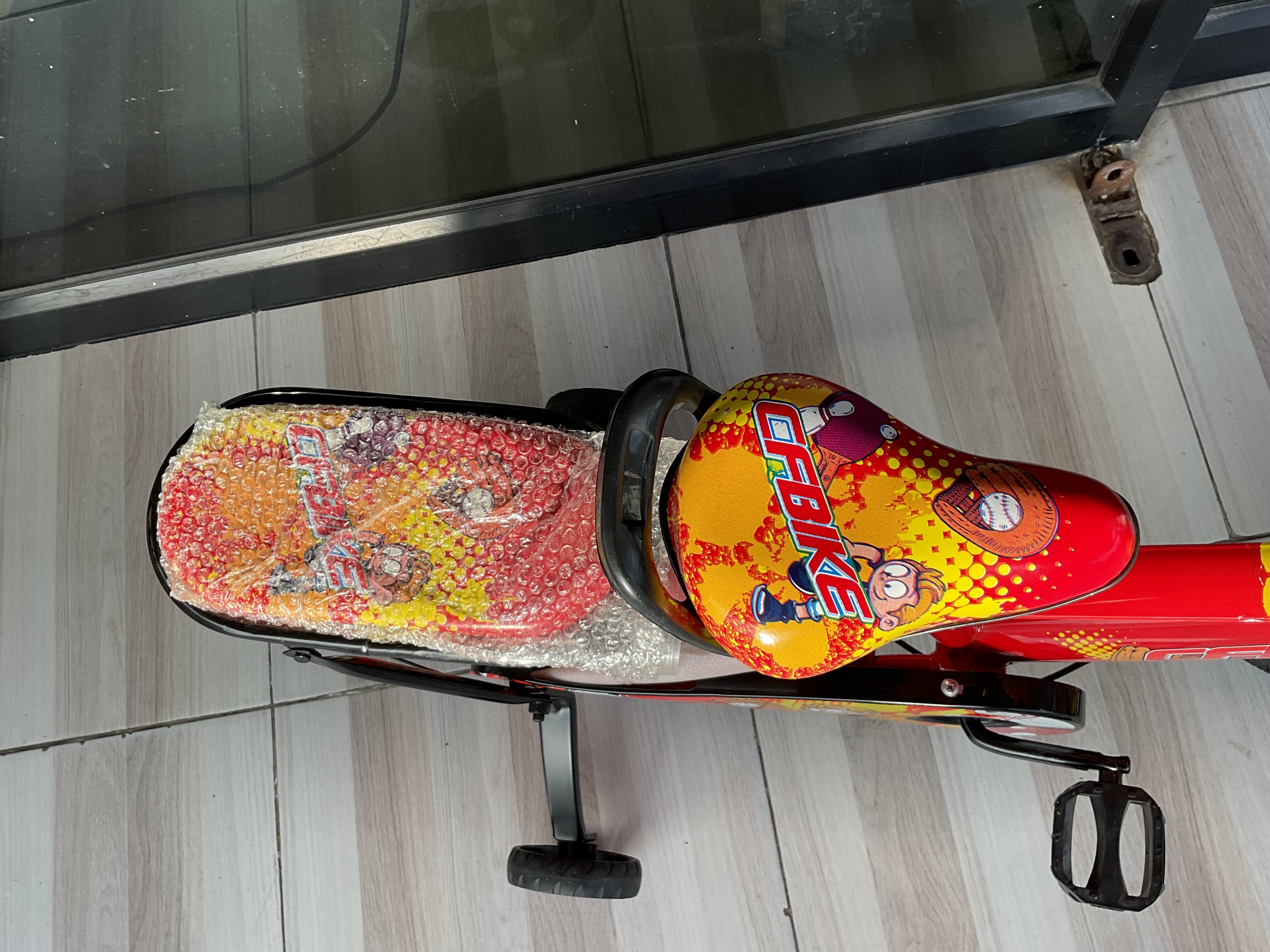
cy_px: 476
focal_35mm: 29
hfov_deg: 61.7
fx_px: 1064
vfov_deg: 48.2
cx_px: 635
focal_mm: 3
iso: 16
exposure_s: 1/329
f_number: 1.8
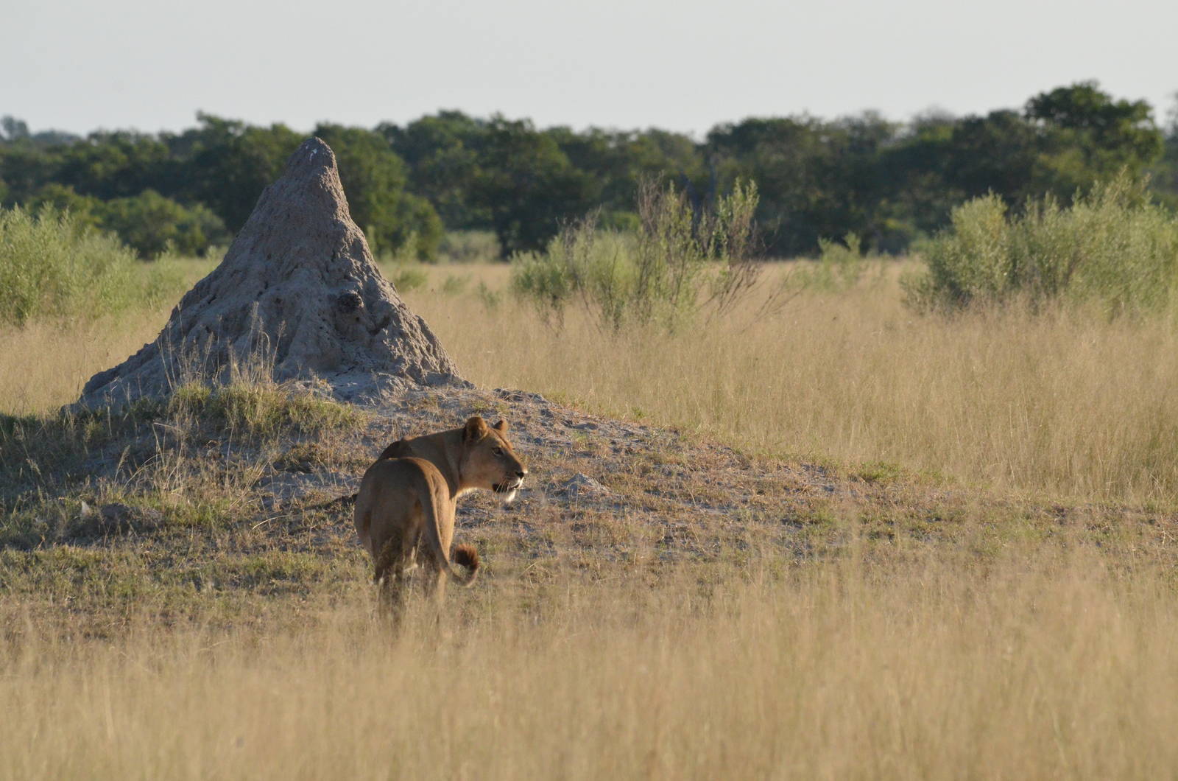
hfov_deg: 3.6
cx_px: 589
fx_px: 18614
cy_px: 390
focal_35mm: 570
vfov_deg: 2.4
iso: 2500
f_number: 13
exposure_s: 1/2500
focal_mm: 380
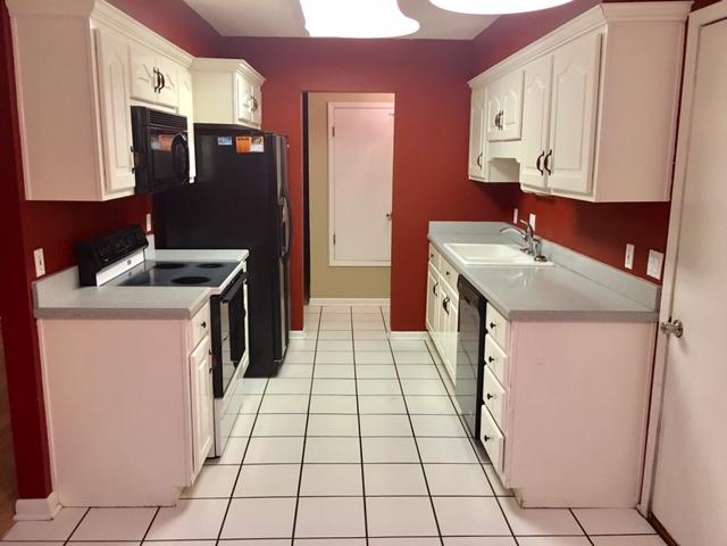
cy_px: 273
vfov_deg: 48.2
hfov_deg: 61.7
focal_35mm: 29
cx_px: 364
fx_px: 609
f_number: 2.2
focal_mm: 4.15
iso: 64
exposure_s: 1/15
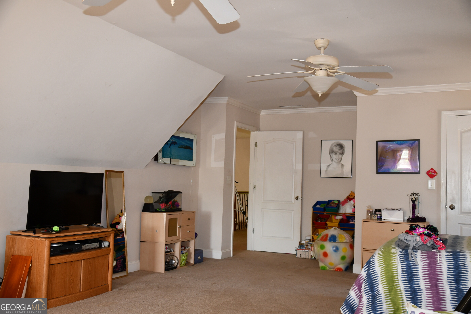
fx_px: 484
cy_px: 157
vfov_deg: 35.9
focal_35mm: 37
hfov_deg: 51.9
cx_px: 236
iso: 560
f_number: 4
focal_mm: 25
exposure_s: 1/60
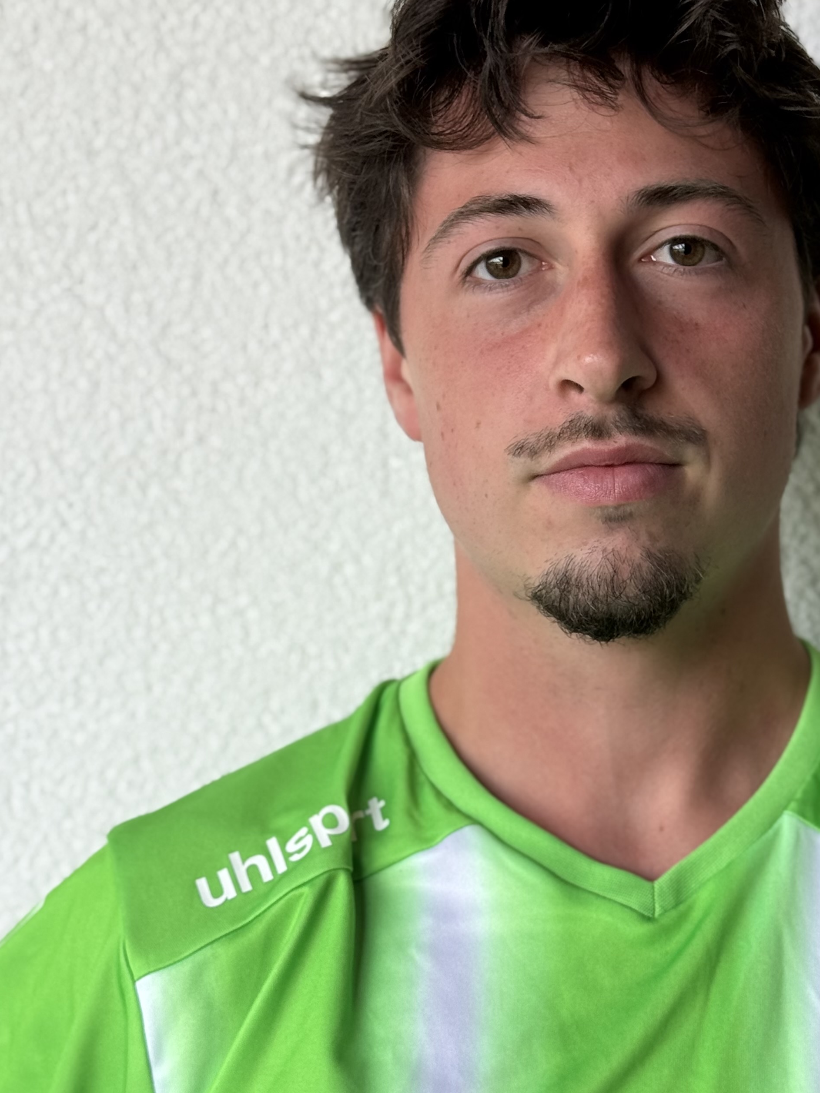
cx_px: 643
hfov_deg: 19.0
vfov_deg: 25.3
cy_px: 497
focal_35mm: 77
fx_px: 2432
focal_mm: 6.76
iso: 64
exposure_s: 1/160
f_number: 1.78
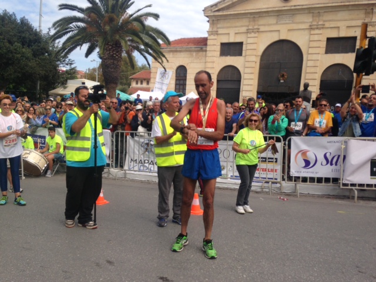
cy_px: 141
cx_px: 188
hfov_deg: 55.4
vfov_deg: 42.9
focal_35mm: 33
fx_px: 358
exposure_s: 1/1427
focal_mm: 4.12
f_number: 2.4
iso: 50
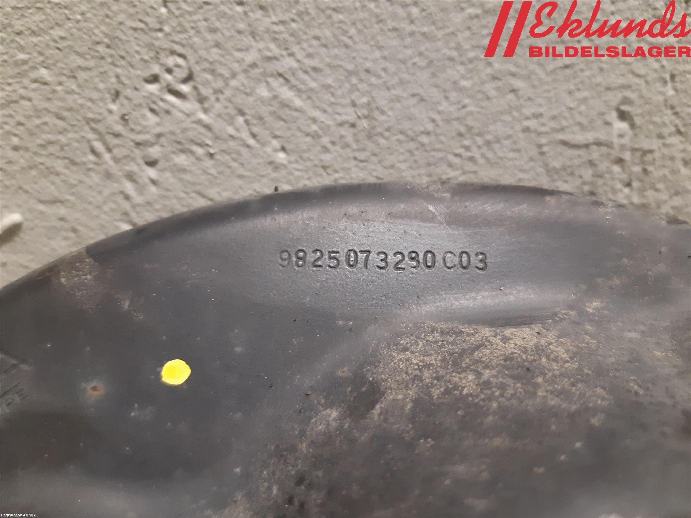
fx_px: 519
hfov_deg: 67.3
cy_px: 259
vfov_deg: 53.1
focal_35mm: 26
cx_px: 346
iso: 320
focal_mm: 3.93
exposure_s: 1/50
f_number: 1.7
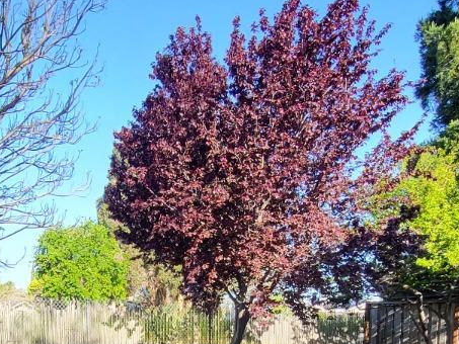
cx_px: 136
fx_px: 570
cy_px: 389
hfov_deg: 42.9
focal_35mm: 43
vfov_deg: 29.8
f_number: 2.2
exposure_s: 1/255
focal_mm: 1.74
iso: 32
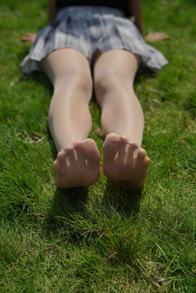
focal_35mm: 50
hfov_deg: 27.0
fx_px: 408
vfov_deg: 39.6
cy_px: 146
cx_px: 98
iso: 64
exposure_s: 1/1250
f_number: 4
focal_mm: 50
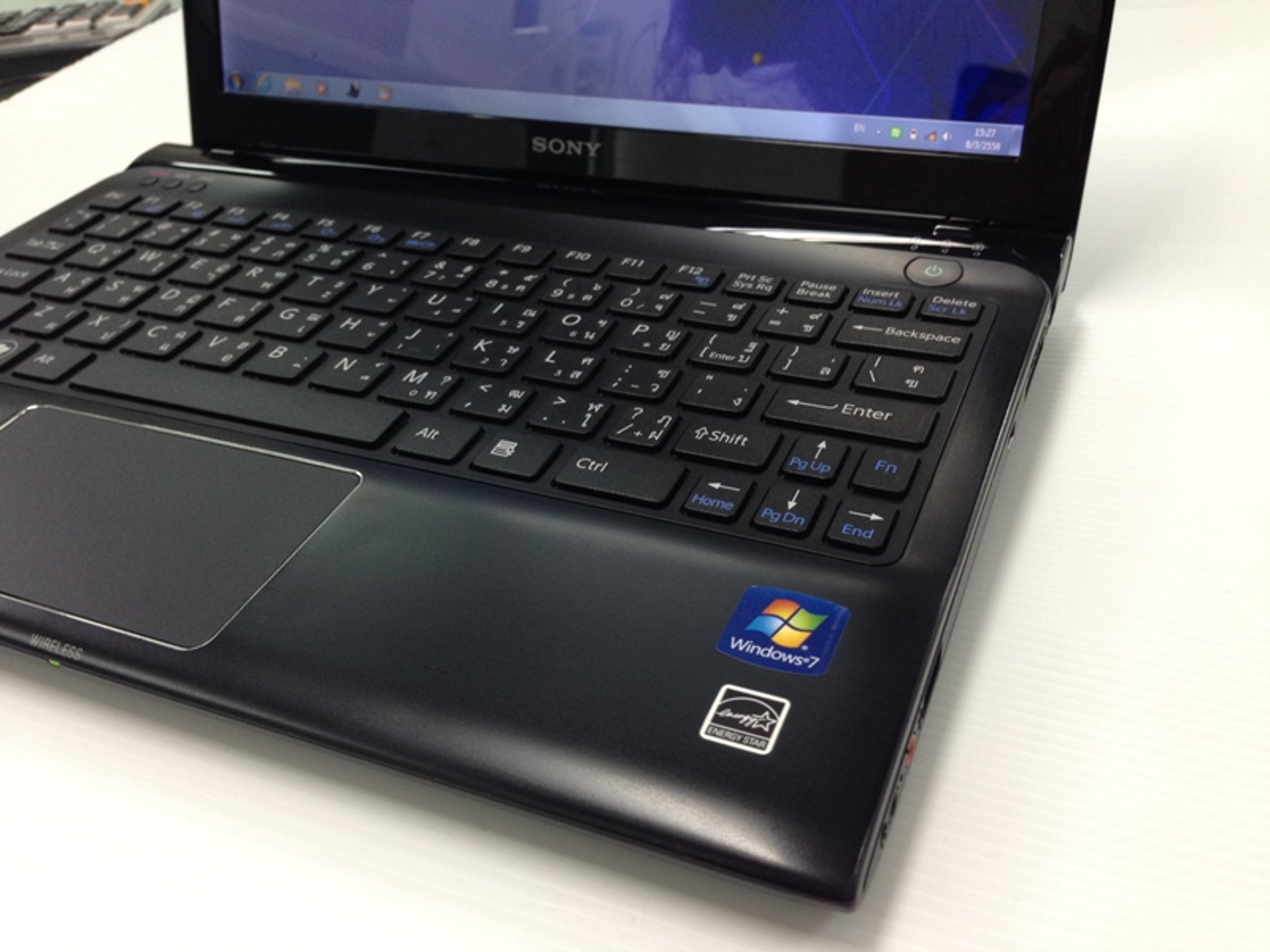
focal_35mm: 33
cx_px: 635
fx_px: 1211
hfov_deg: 55.4
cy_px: 476
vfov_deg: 42.9
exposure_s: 1/20
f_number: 2.4
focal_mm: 4.12
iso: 80
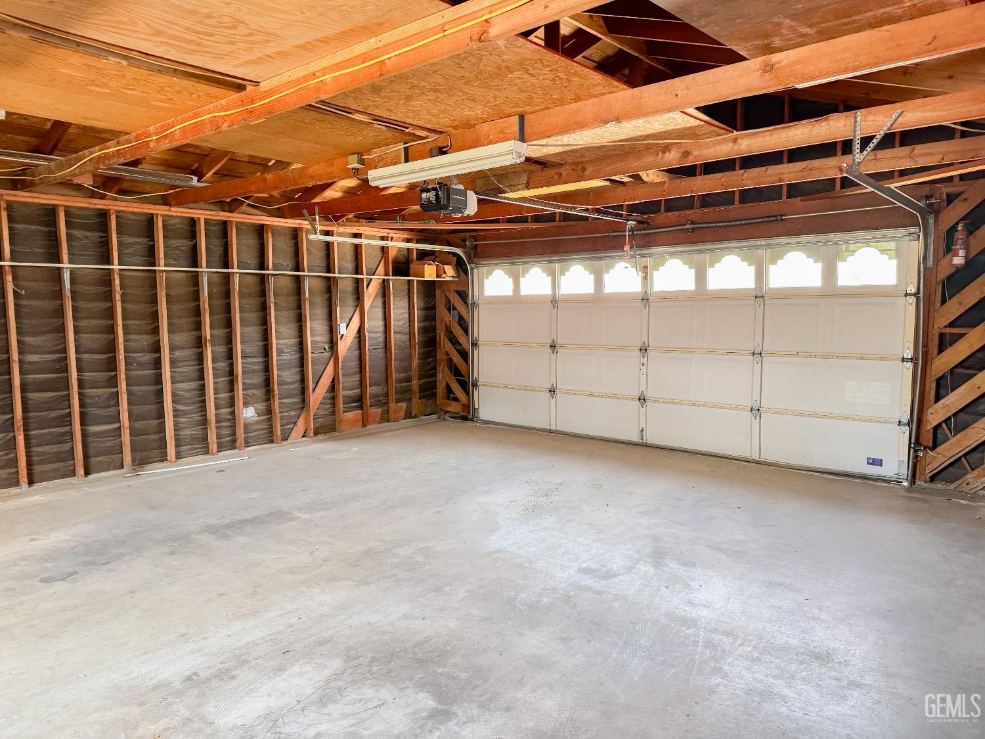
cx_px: 492
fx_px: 683
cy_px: 370
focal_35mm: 24
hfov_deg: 71.6
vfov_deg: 56.8
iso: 250
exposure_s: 1/60
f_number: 1.8
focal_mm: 6.76
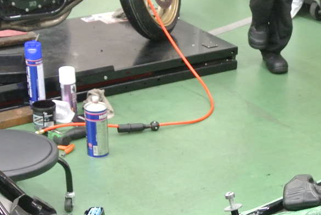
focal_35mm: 89
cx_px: 285
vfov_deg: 14.9
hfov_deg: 22.3
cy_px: 262
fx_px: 795
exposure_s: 1/60
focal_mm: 10
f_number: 3.5
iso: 800
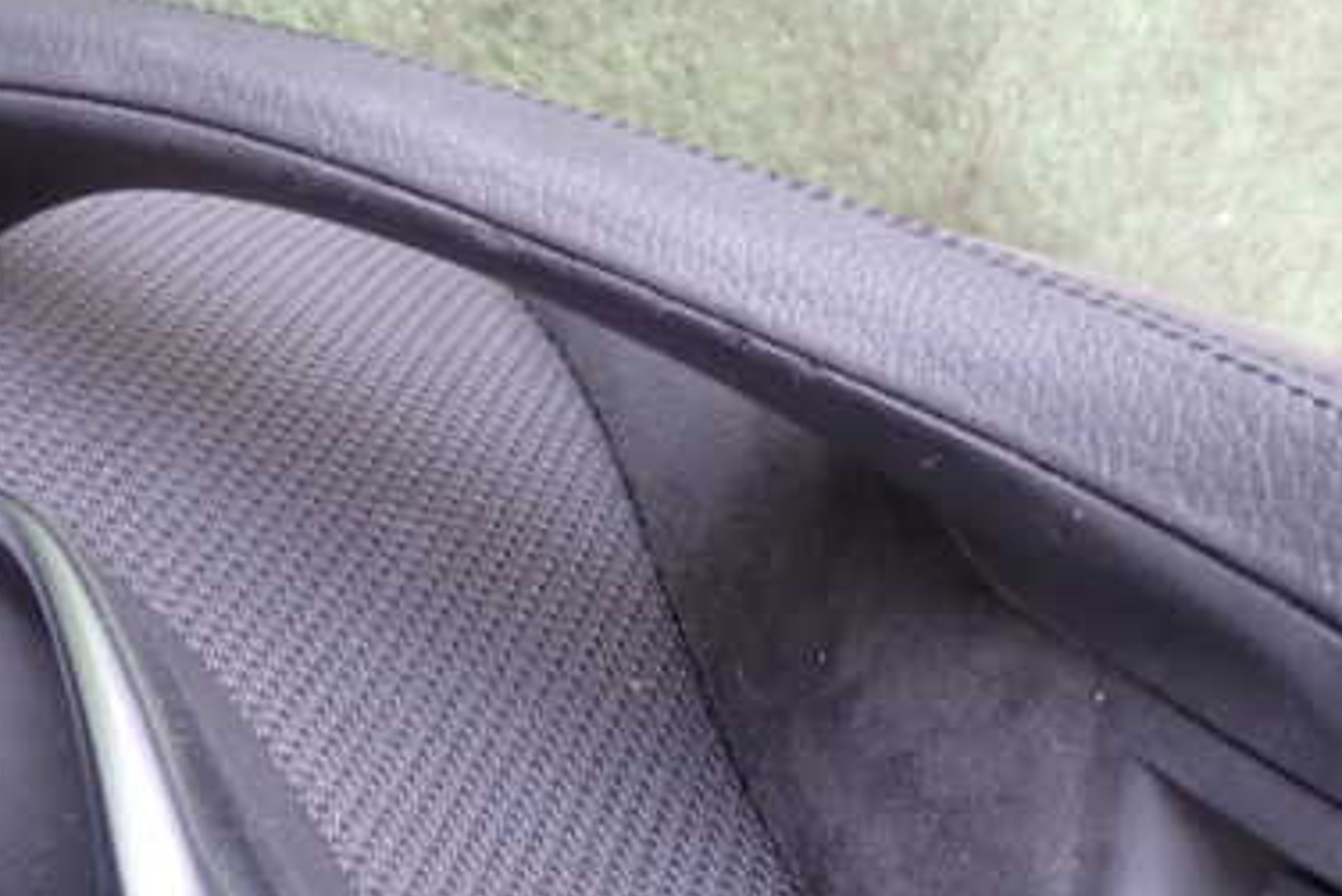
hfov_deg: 26.0
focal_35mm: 78
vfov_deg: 17.5
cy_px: 361
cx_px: 585
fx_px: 2909
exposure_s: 1/13
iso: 1000
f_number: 3.1
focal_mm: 8.4
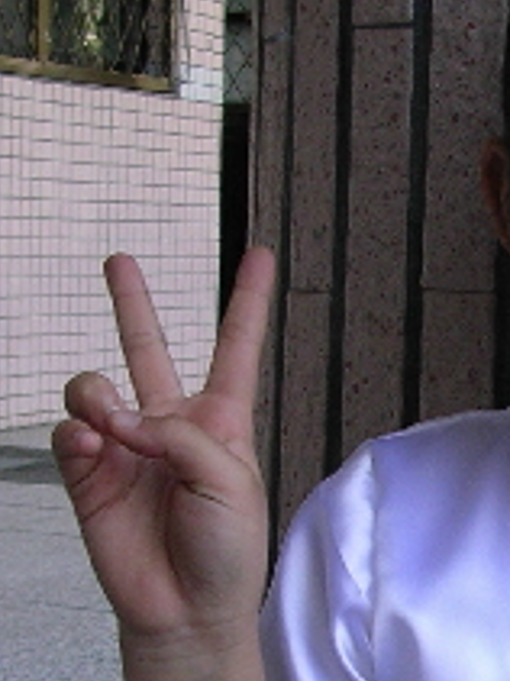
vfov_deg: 17.9
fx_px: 2124
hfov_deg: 13.2
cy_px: 633
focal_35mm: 108
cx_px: 652
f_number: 2.8
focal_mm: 5.8
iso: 100
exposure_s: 1/114
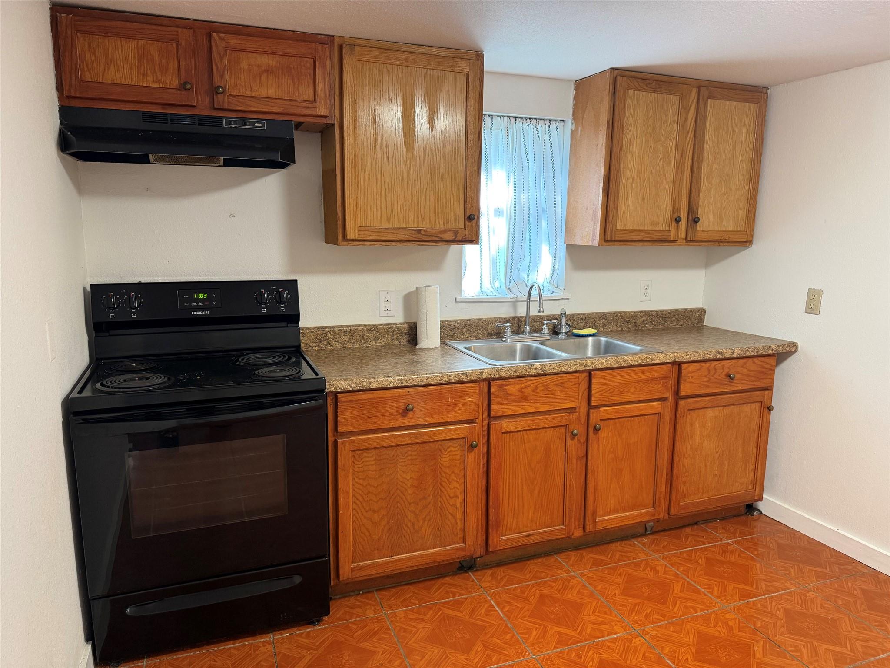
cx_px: 445
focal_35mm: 24
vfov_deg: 56.8
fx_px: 617
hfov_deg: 71.6
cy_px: 334
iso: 200
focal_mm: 6.76
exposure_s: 1/60
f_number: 1.78
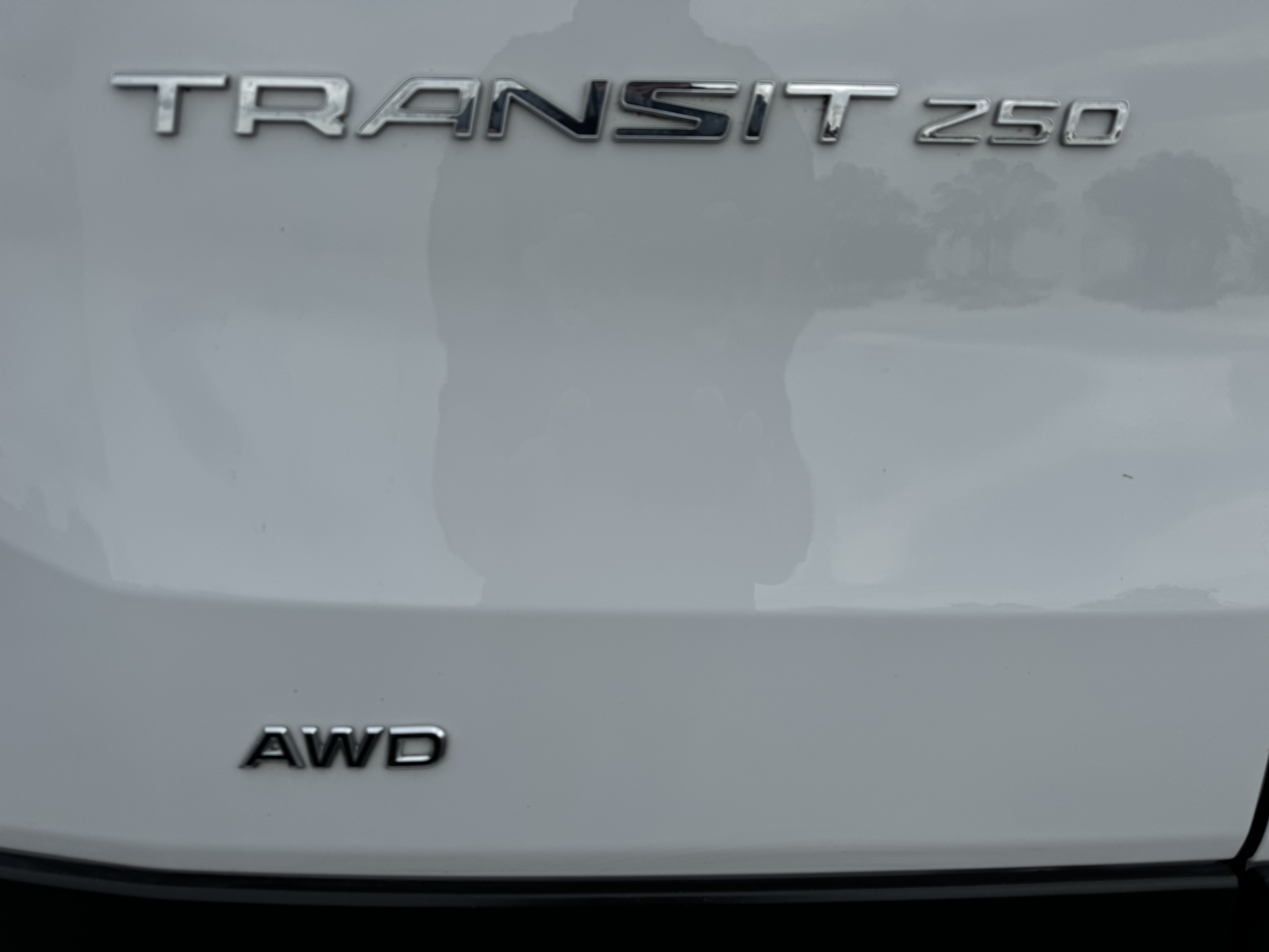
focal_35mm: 24
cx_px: 634
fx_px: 880
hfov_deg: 71.6
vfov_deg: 56.8
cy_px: 476
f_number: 1.78
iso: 80
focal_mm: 6.76
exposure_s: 1/5814
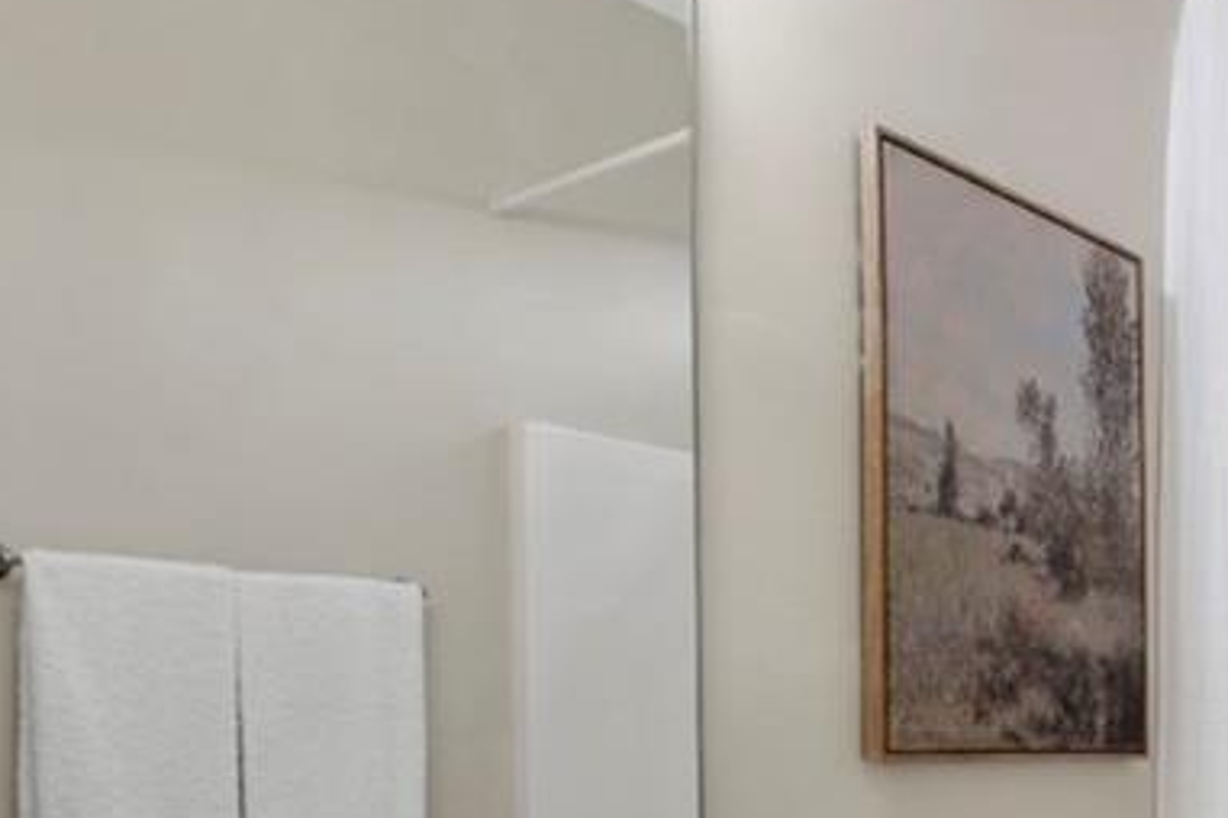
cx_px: 1170
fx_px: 1467
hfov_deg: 40.8
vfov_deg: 29.8
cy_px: 741
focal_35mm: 43
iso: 500
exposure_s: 1/30
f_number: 9
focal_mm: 16
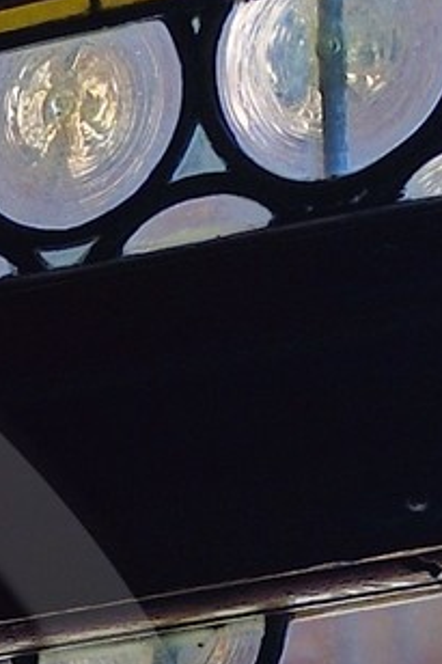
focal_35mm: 312
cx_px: -712
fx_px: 5752
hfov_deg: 4.3
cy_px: 1146
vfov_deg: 6.5
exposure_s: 1/640
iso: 640
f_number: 5.6
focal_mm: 40
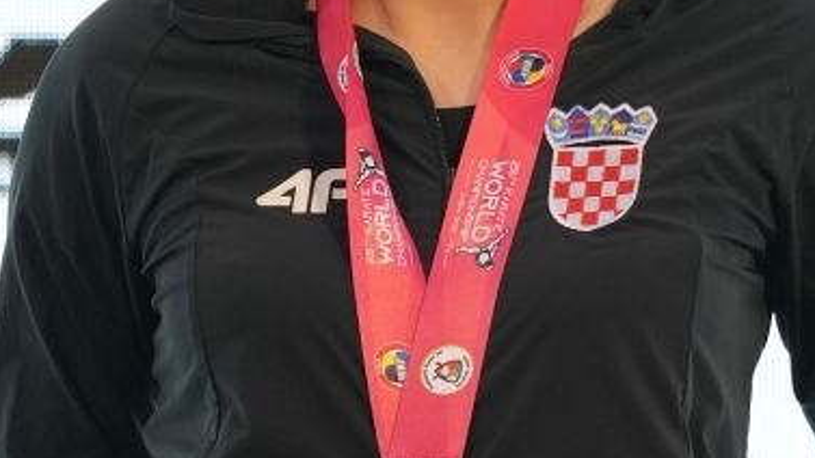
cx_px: 476
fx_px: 21609
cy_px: 328
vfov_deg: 1.2
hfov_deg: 2.2
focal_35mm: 1000
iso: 400
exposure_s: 1/250
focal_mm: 200
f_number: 2.8
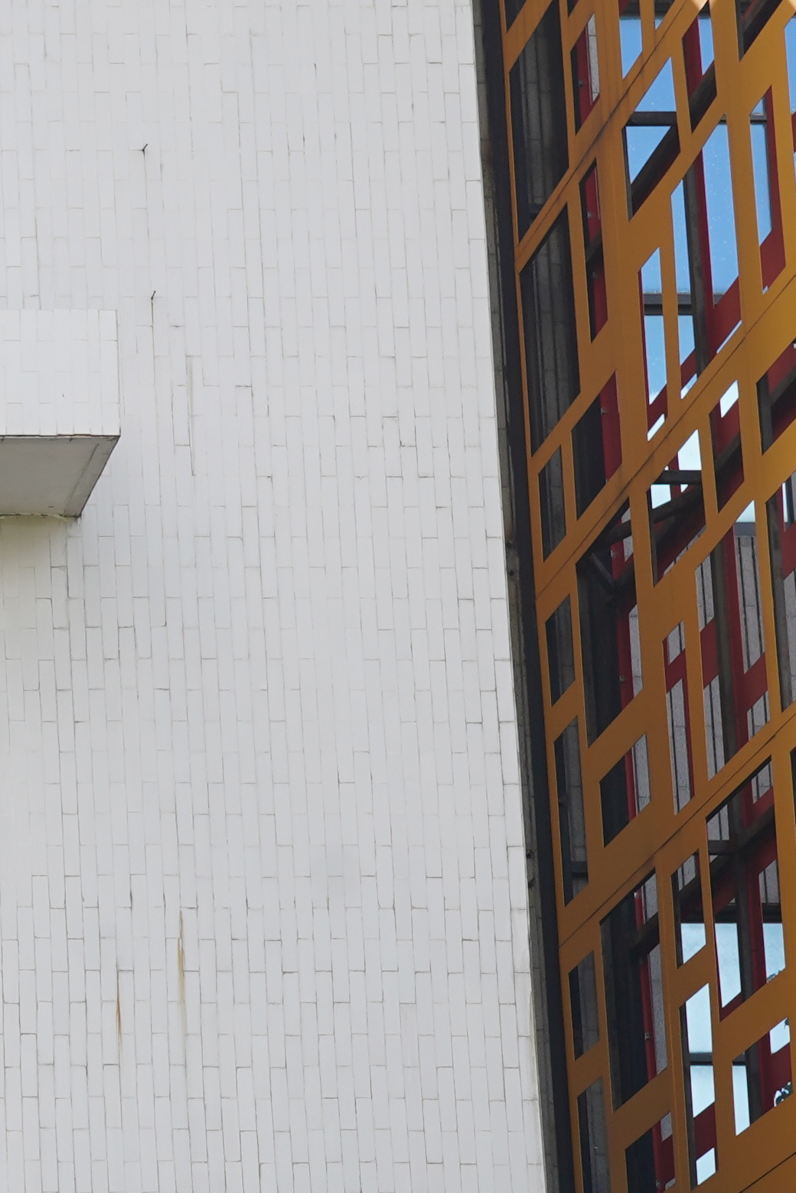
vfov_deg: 13.6
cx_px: -913
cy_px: 969
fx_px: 4975
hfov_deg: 8.6
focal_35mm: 150
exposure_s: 1/160
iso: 200
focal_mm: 39
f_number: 8
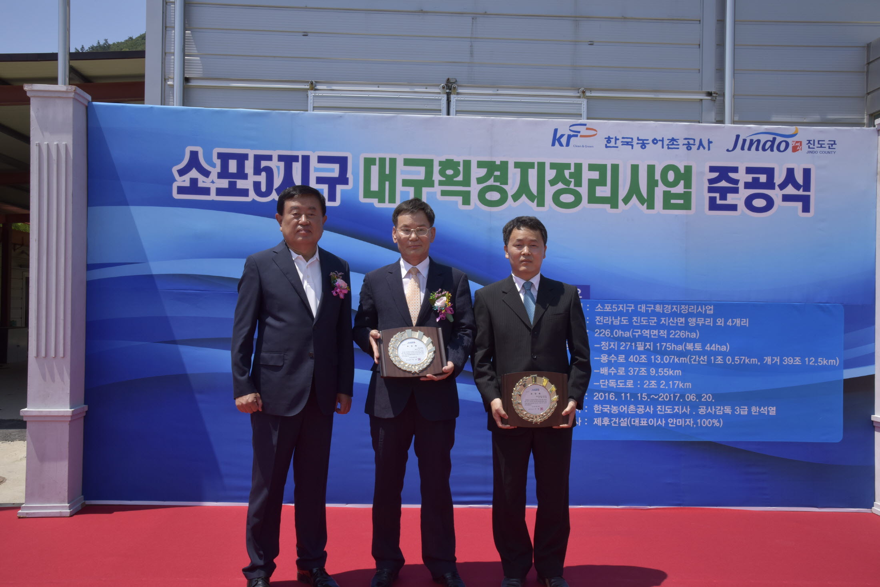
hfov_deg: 58.7
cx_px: 440
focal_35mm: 32
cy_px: 294
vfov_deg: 41.1
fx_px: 782
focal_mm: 32
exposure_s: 1/125
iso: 320
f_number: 22
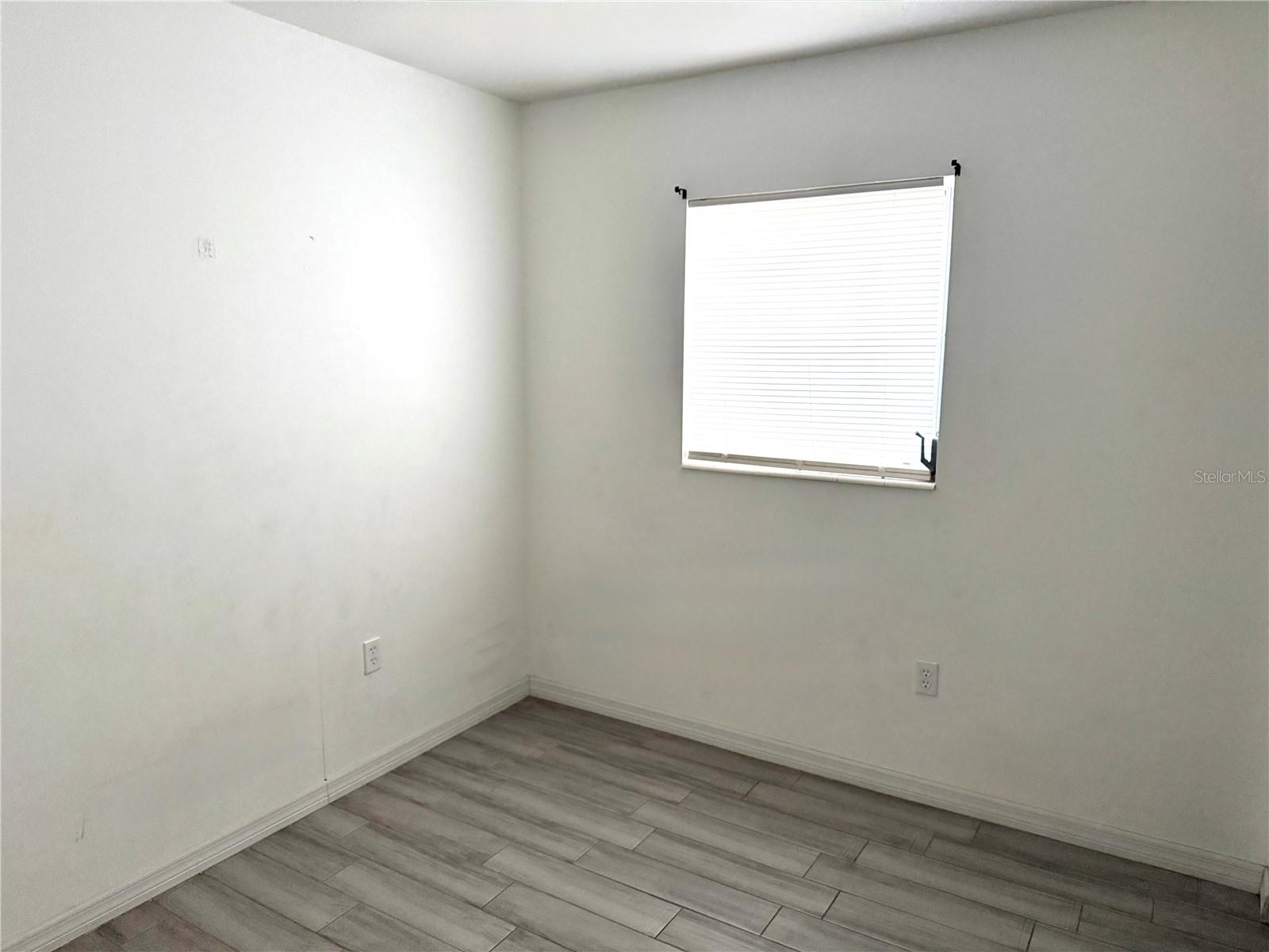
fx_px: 880
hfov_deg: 71.6
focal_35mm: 24
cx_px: 634
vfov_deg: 56.8
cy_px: 476
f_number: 1.78
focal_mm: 6.76
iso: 800
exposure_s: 1/48
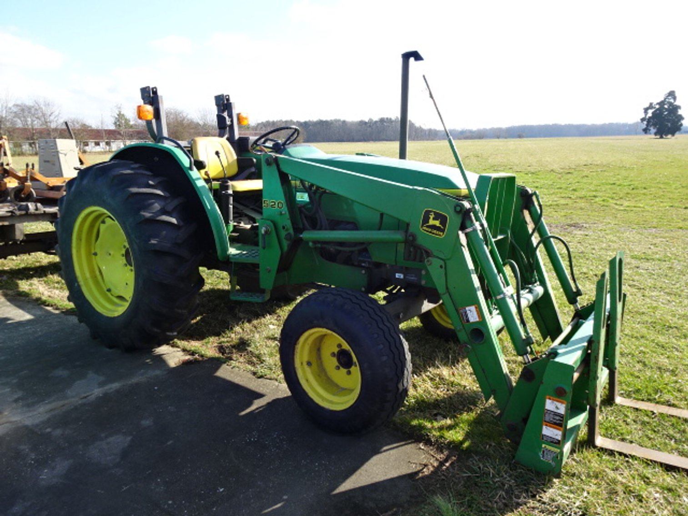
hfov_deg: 69.4
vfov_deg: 54.9
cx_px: 344
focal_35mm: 25
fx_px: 497
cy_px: 258
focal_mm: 4.25
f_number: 3.5
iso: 80
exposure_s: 1/320
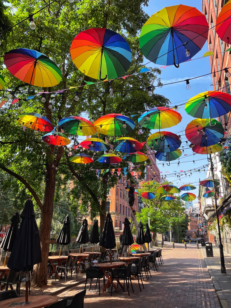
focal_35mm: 26
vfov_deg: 67.3
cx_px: 116
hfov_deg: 53.1
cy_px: 154
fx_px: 231
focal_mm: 4.2
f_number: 1.6
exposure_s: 1/556
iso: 32
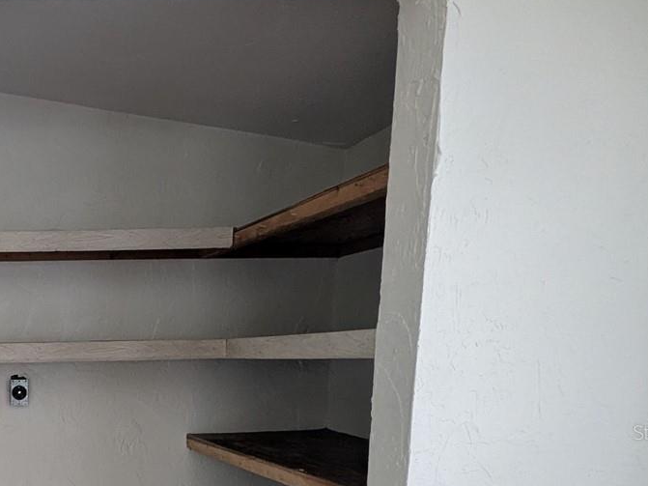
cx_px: -48
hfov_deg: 45.4
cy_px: 432
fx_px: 580
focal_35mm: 31
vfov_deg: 42.0
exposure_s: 1/42.1
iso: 115
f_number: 2.2
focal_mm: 1.95
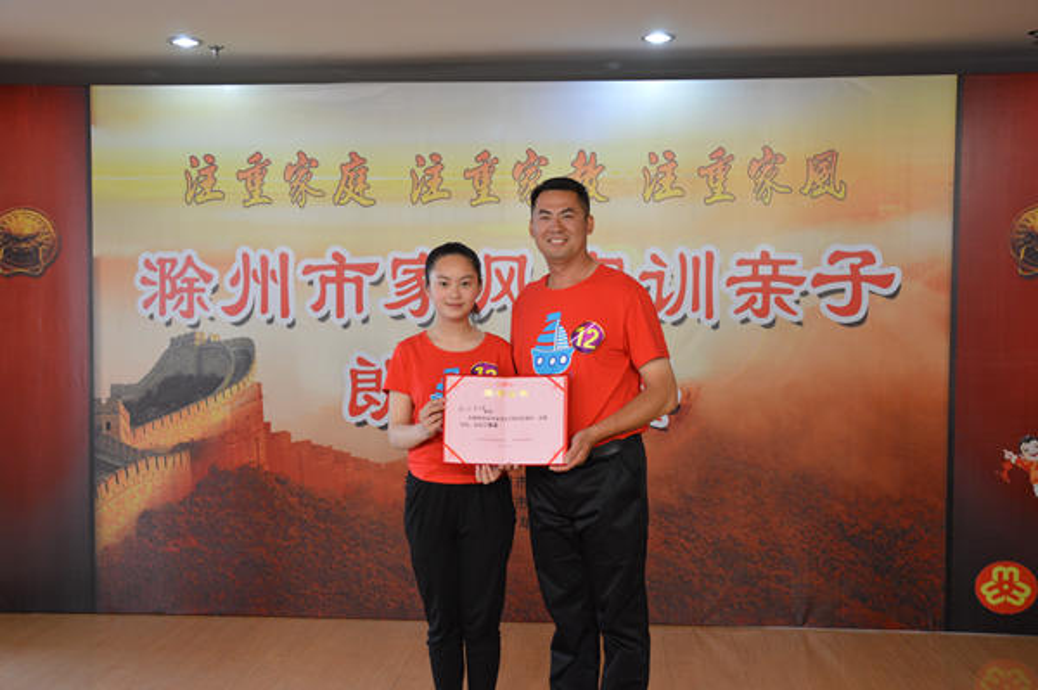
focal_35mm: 38
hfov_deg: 51.3
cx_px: 519
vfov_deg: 35.4
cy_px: 345
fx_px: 1080
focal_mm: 25
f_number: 4
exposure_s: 1/60
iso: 720
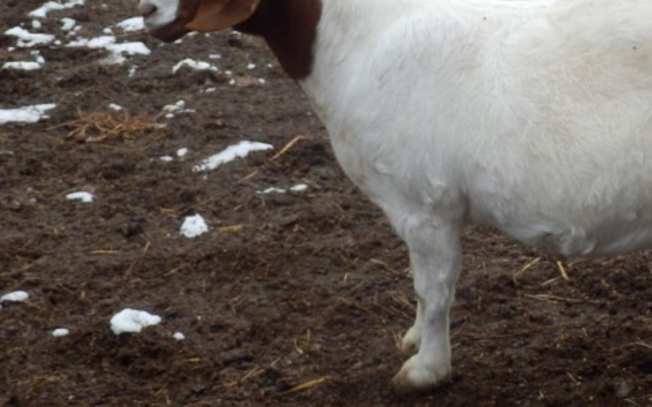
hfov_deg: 17.1
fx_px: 2149
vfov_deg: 10.8
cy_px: 136
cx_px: 508
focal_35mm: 121
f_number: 4.8
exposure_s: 1/80
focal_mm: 12.3
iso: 125
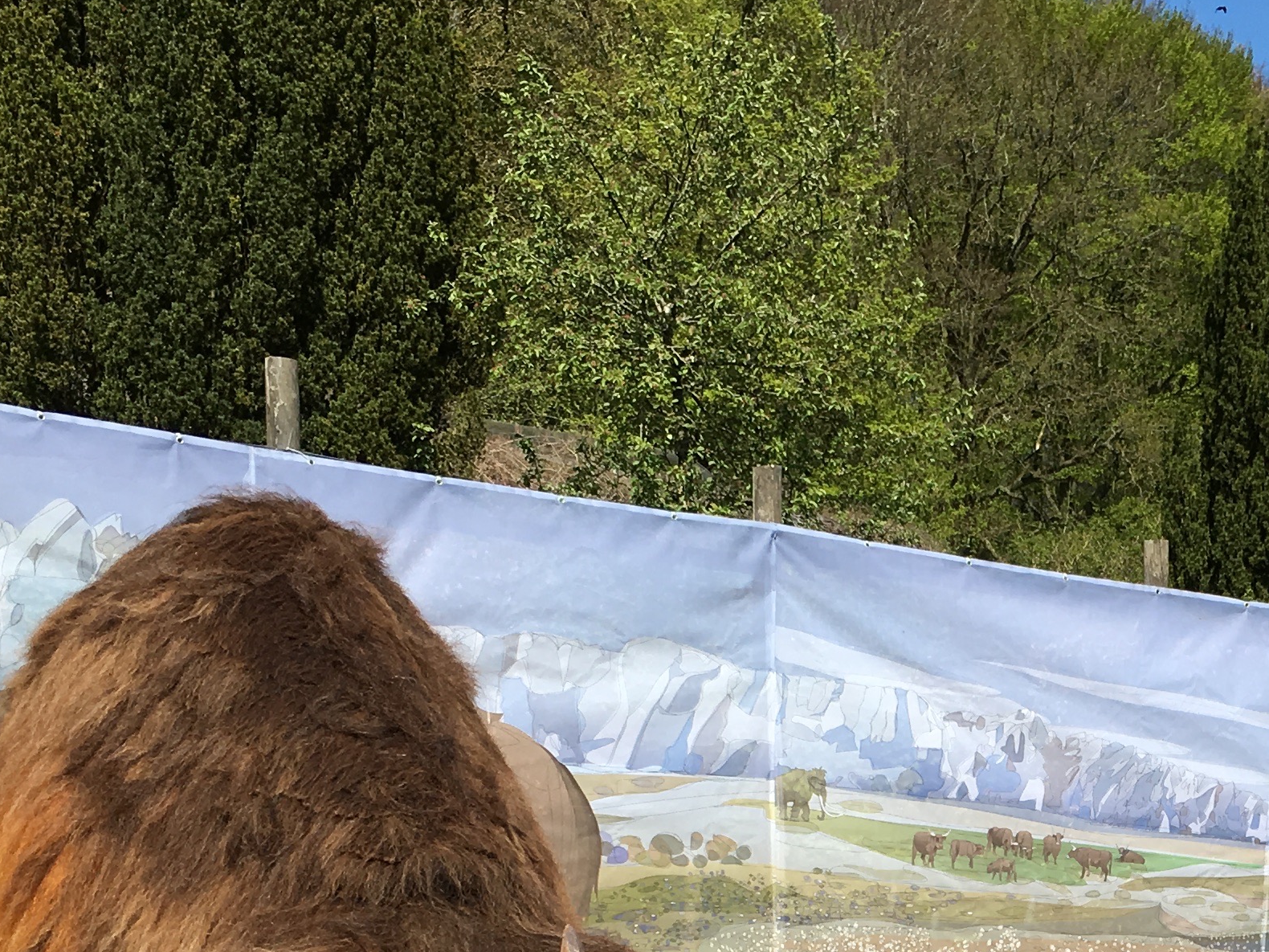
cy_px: 1090
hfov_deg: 25.3
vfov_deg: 19.0
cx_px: 1211
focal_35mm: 74
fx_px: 2713
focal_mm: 4.15
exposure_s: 1/1709
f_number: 2.2
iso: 25
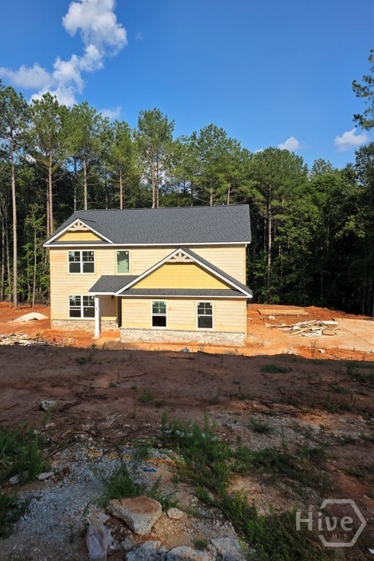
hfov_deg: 51.0
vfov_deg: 71.5
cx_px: 155
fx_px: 390
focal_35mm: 25
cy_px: 274
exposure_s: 1/5447
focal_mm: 6.3
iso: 80
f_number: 1.7
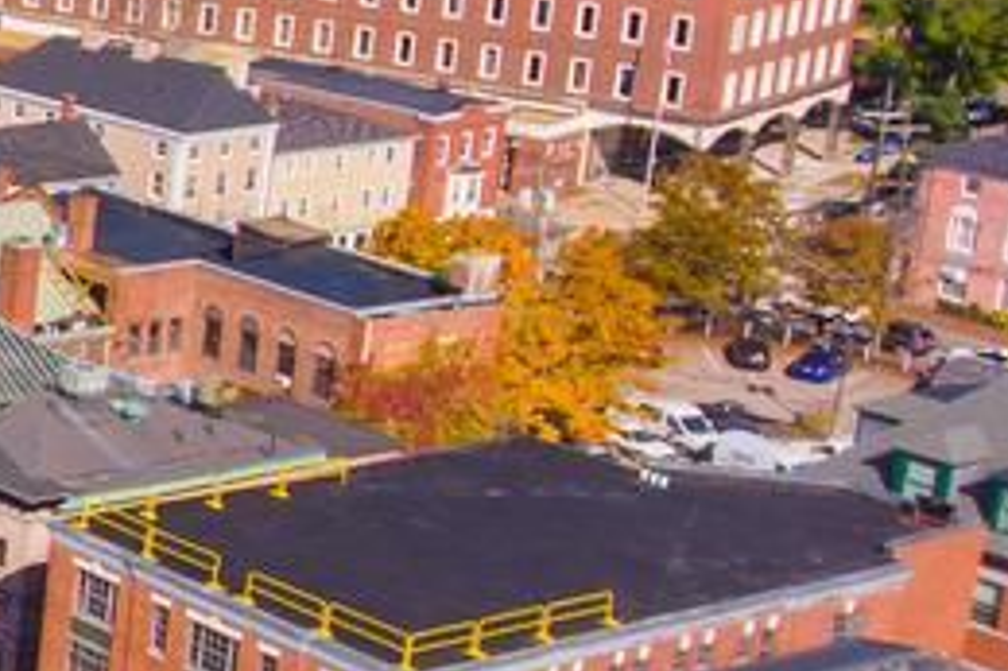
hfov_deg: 14.9
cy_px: 378
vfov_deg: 14.2
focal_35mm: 96
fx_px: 2686
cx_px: -1287
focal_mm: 3.6
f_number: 2.8
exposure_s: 1/1000
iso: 100
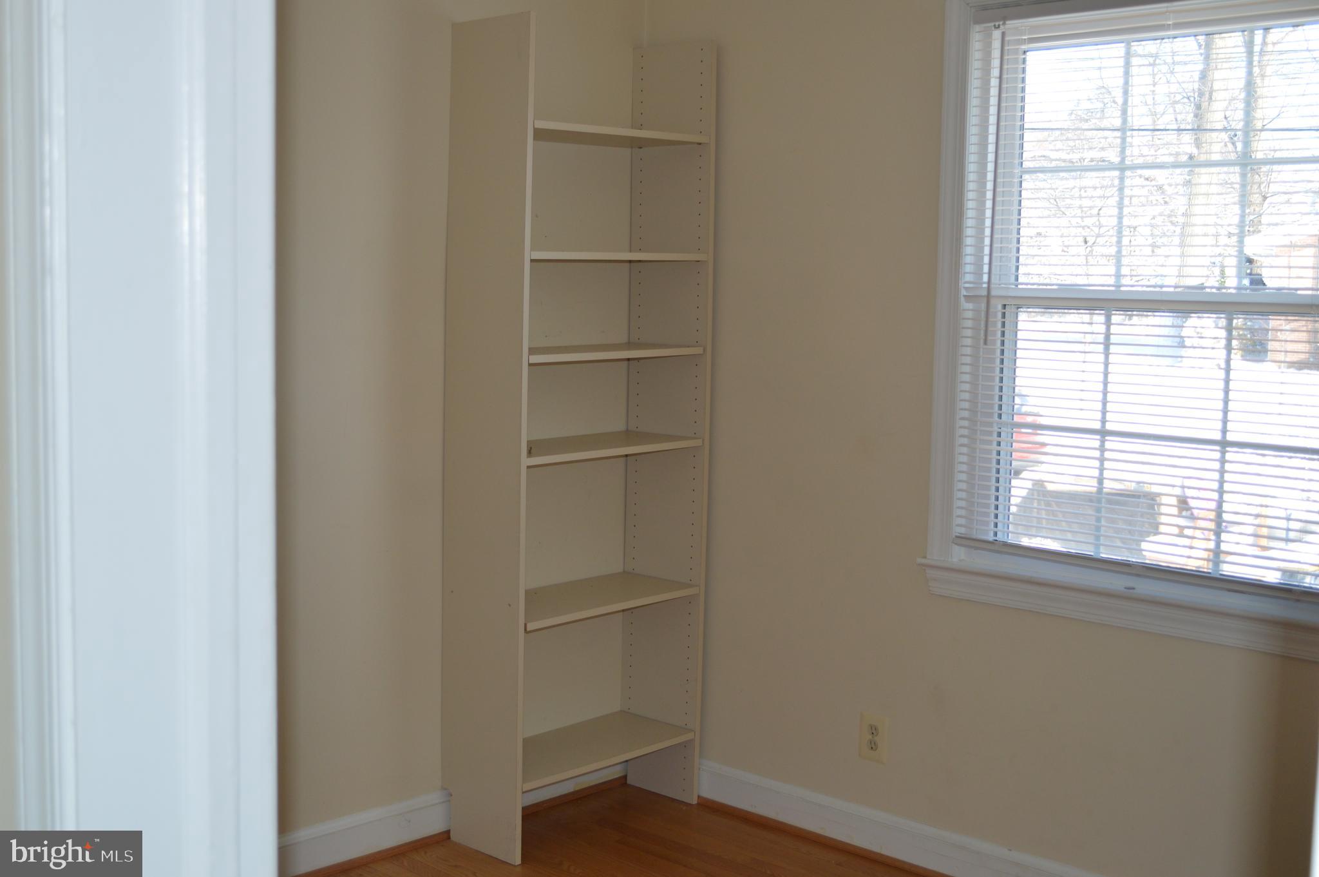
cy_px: 438
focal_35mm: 42
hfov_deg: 46.4
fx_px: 1537
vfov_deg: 31.8
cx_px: 660
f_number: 4.5
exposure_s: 1/125
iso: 280
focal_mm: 28
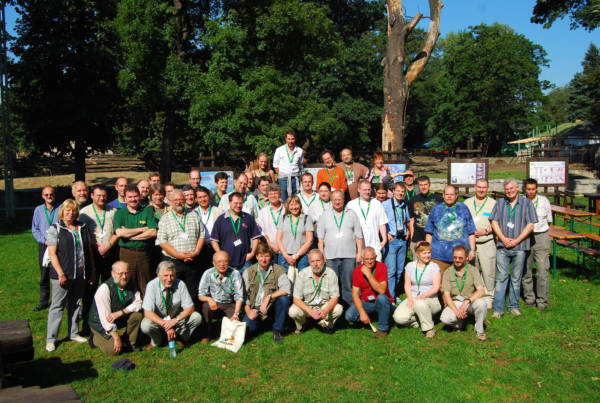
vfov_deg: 38.5
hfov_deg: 55.0
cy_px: 202
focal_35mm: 34
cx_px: 300
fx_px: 576
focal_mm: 23
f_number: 10
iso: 200
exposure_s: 1/400
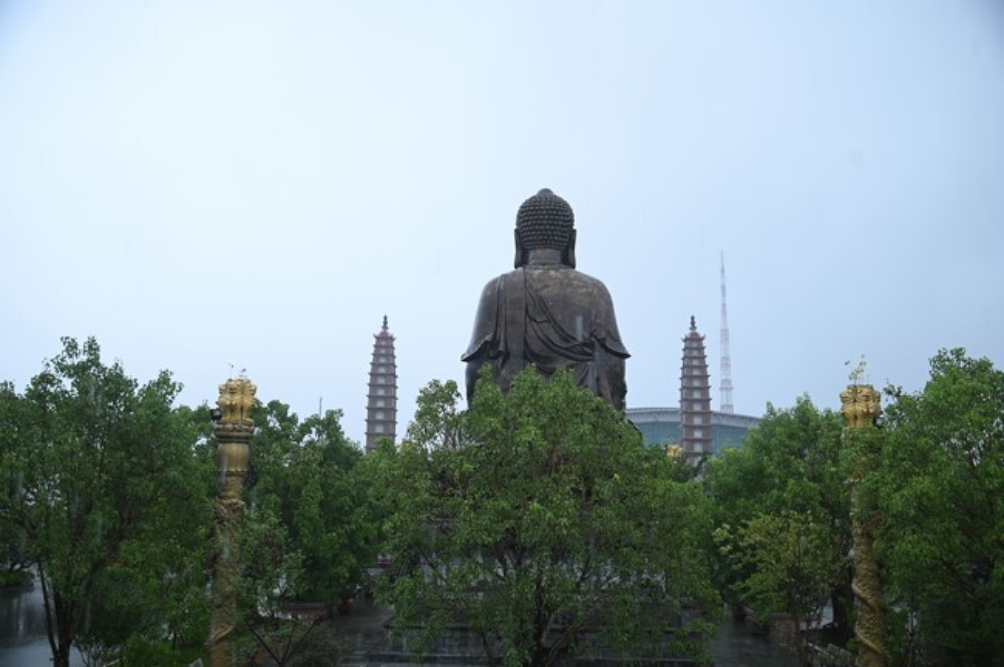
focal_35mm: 31
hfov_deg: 60.3
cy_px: 334
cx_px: 502
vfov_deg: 42.2
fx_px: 864
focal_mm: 31
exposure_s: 1/125
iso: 100
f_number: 4
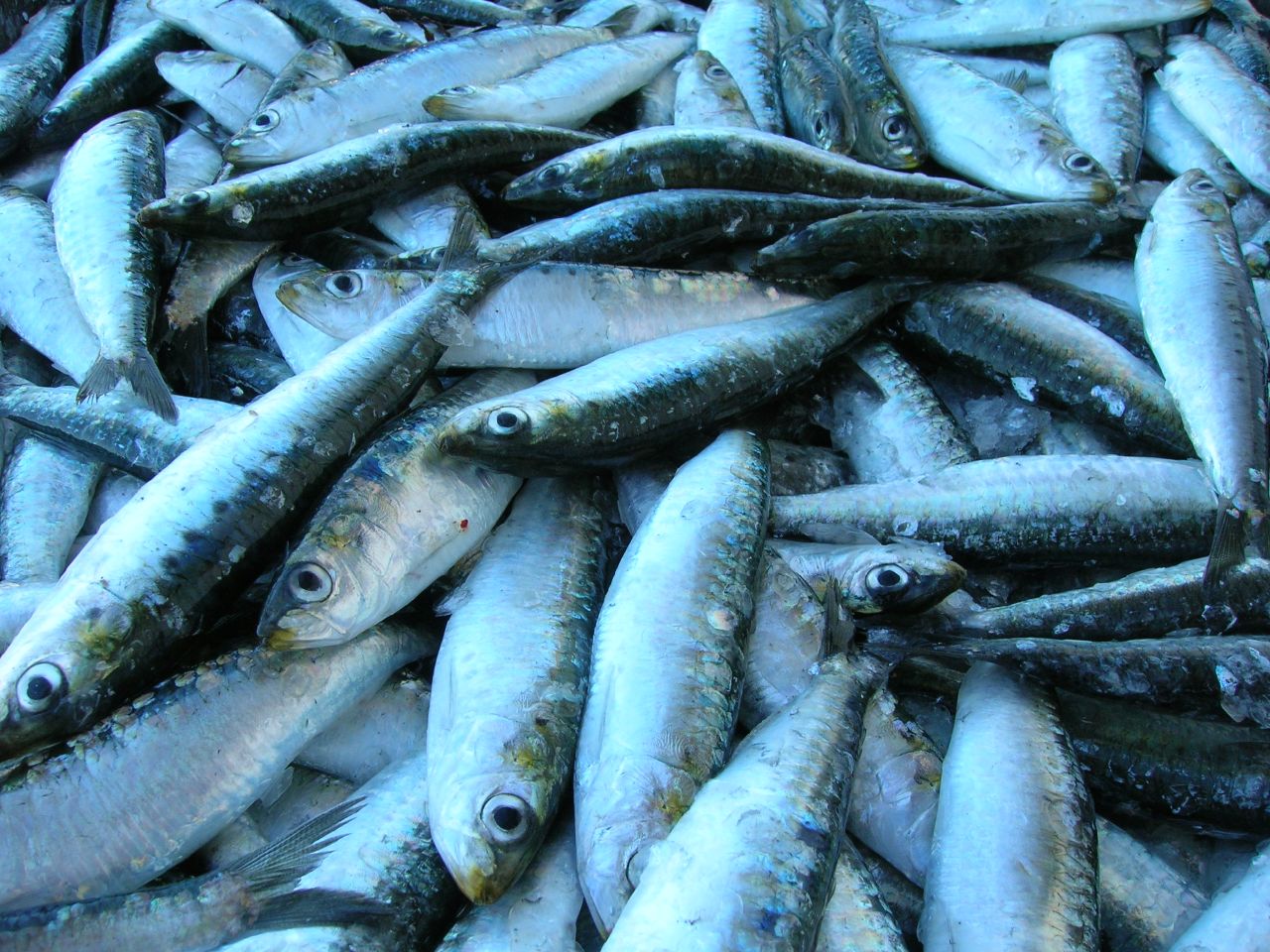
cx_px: 635
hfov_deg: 54.0
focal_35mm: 34
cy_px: 476
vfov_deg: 41.8
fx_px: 1247
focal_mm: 5.7
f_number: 4.9
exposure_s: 1/43.4
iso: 50
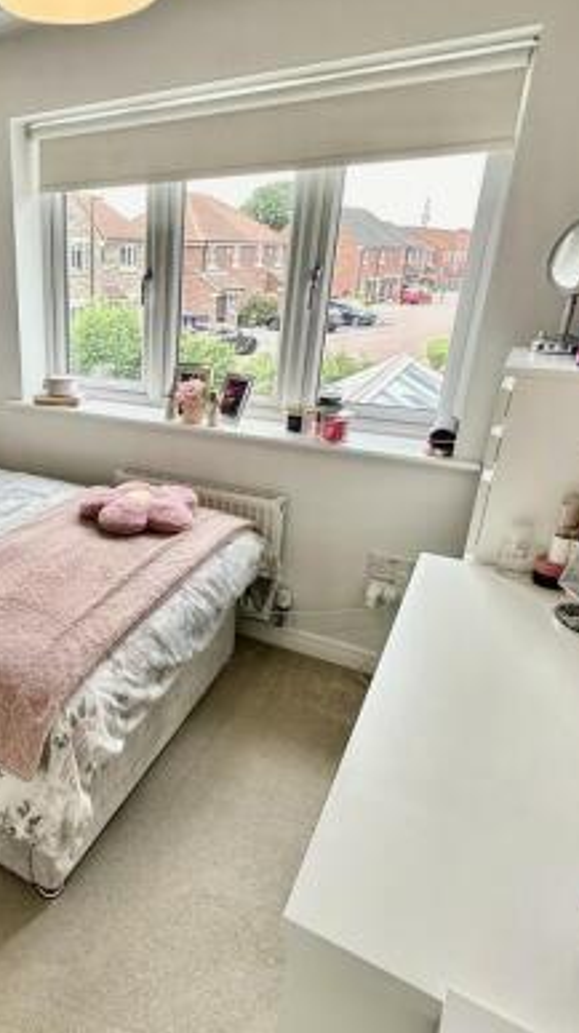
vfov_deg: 78.7
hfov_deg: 45.4
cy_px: 508
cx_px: 73
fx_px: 629
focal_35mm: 23
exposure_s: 1/105
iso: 40
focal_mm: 2.22
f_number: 2.2
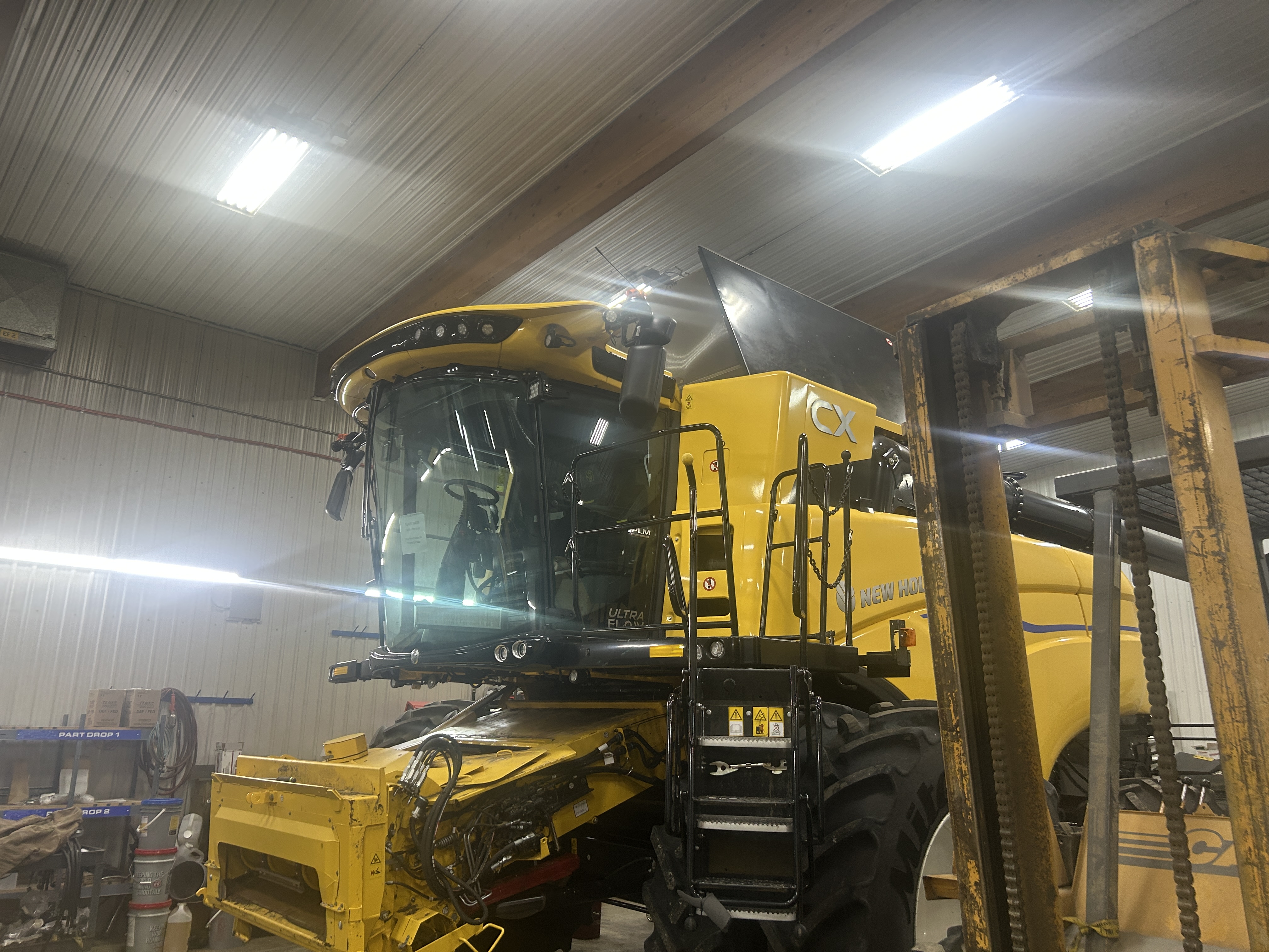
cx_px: 634
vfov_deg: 53.1
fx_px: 953
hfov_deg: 67.3
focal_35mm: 26
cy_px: 476
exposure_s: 1/120
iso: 125
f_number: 1.5
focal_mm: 5.7
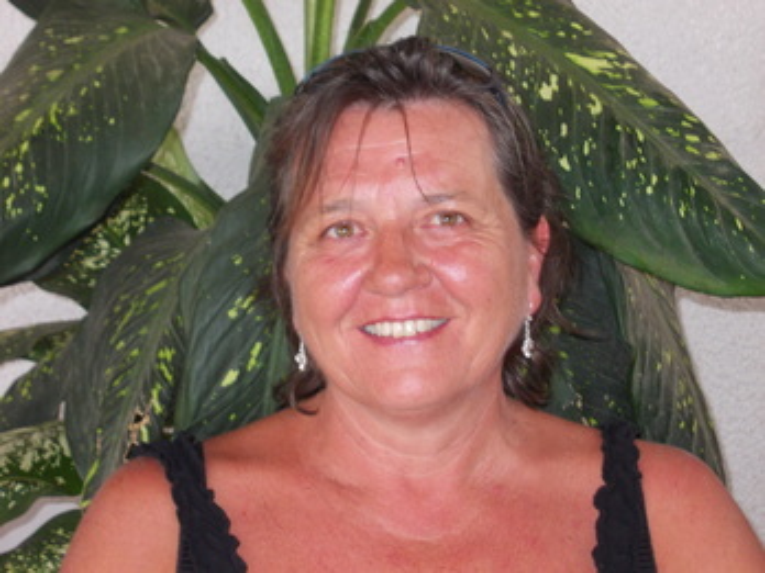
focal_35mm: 71
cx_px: 382
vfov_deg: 20.7
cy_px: 286
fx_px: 1569
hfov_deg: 27.4
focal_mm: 10
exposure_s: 1/60
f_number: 4.3
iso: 200
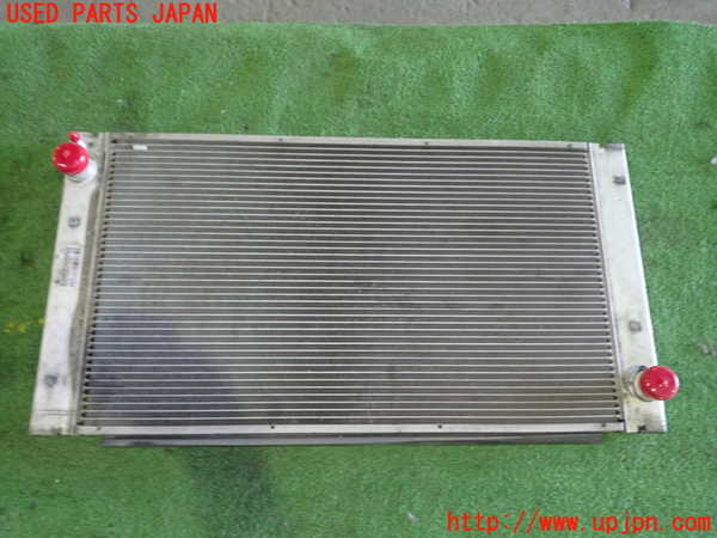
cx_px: 358
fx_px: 621
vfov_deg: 46.8
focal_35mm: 30
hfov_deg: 60.0
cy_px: 269
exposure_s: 1/30
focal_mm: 5.4
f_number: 2.3
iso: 640
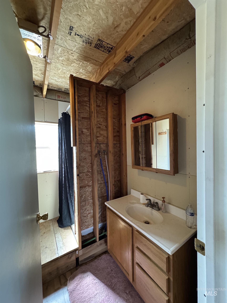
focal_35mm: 14
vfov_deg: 102.1
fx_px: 122
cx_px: 114
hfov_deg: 85.7
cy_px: 152
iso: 640
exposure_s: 1/60
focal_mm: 2.22
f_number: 2.2
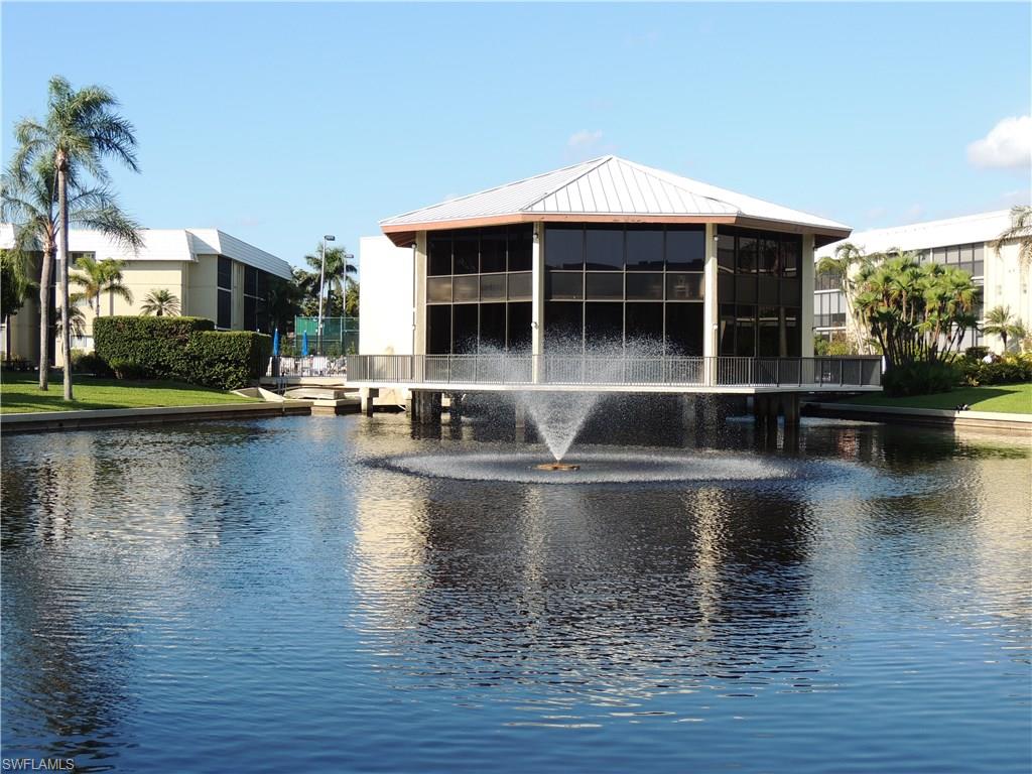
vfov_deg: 29.1
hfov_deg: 38.2
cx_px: 516
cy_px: 387
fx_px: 1491
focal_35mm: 50
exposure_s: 1/640
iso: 100
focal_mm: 8.9
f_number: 3.6
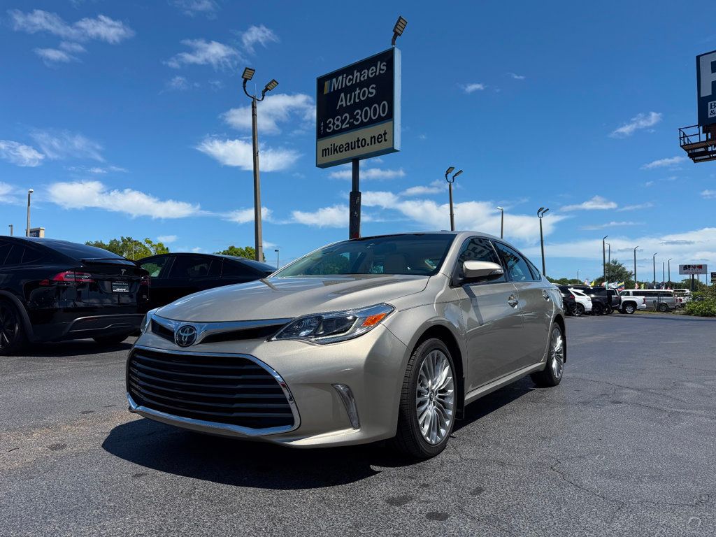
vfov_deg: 56.8
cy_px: 268
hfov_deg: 71.6
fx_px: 496
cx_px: 358
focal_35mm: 24
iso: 80
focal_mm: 6.76
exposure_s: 1/6173
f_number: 1.78
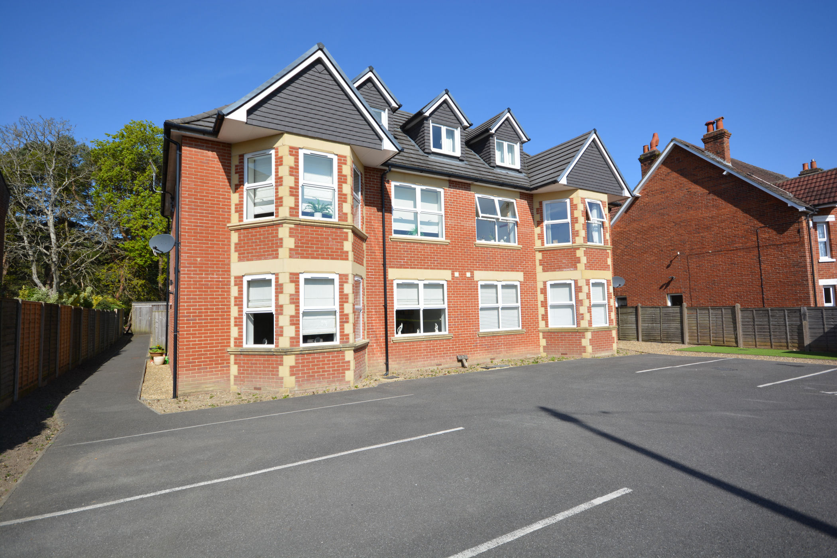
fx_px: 418
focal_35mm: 18
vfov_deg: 67.4
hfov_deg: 90.0
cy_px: 279
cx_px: 418
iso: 100
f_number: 8
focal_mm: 12
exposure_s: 1/250
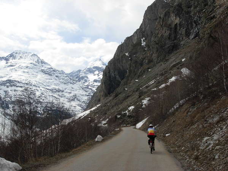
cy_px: 86
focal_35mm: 38
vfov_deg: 37.7
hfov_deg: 49.0
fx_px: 250
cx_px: 114
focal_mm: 6.3
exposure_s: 1/1054
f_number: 4.9
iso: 79
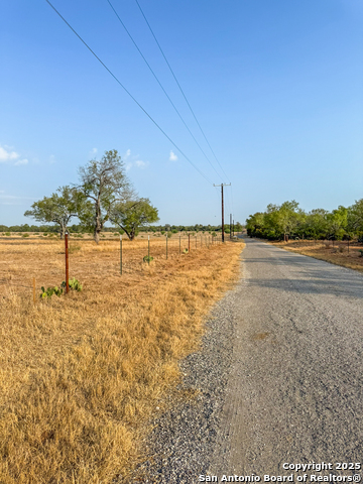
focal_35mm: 24
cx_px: 182
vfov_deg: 71.6
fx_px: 336
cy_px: 242
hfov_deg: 56.8
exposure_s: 1/4700
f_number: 1.8
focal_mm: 6.76
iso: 80
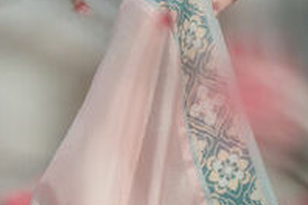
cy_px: 384
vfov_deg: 1.3
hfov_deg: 2.0
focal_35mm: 1056
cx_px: -61
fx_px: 9034
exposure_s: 1/1600
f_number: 2.8
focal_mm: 200
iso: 50
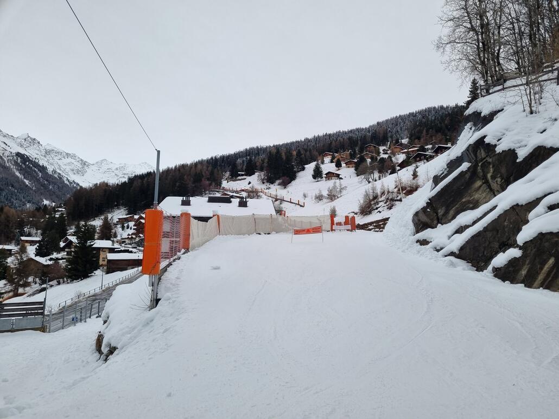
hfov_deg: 67.3
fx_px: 420
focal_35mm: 26
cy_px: 210
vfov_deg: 53.1
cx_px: 280
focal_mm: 5.4
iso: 50
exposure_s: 1/383
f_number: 1.8
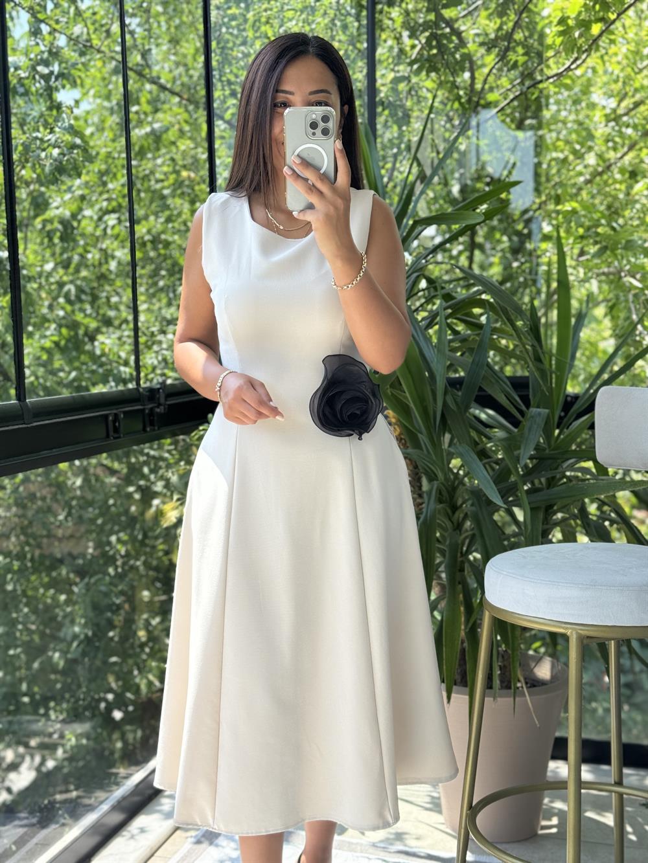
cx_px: 324
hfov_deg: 30.3
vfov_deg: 39.7
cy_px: 432
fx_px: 1198
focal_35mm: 48
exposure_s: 1/253
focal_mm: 6.76
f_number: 1.78
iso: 64
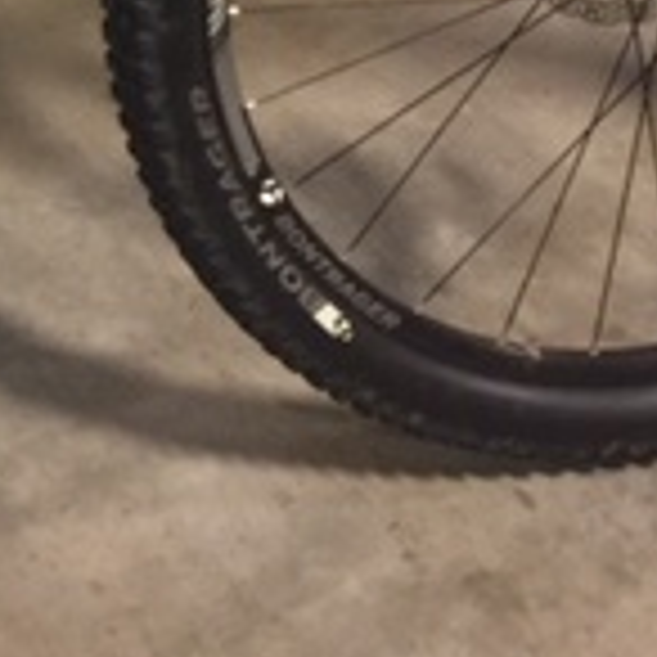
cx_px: -279
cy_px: -351
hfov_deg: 14.6
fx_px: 2405
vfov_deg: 14.4
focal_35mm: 112
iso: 100
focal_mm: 4.15
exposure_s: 1/10
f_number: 2.2
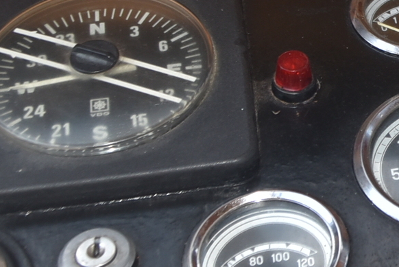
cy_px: -90
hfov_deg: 15.9
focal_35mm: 116
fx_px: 1287
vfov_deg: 11.5
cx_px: 629
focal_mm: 18
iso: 160
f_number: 5.6
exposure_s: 1/125
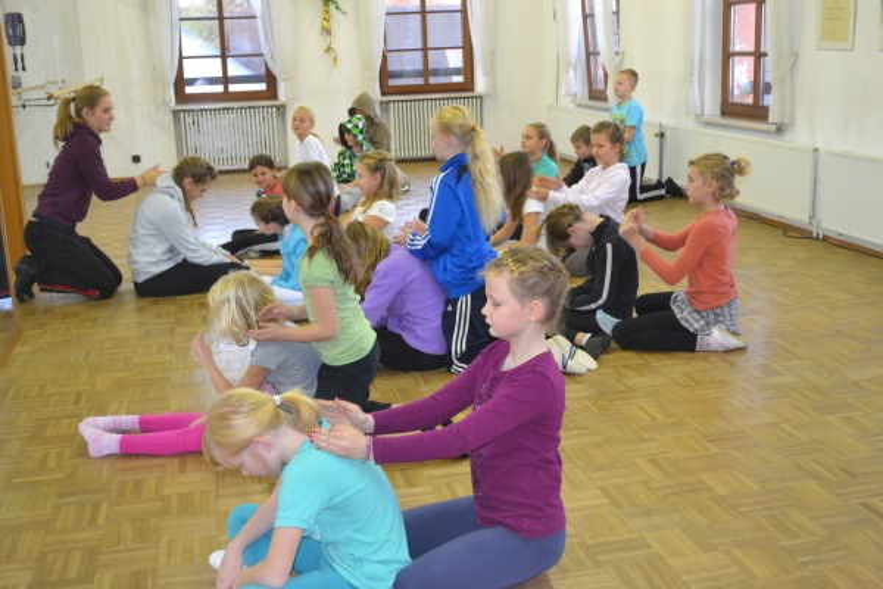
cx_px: 442
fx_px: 1030
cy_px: 294
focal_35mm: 42
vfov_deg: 31.9
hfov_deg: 46.4
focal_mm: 28
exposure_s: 1/60
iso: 1100
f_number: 4.5
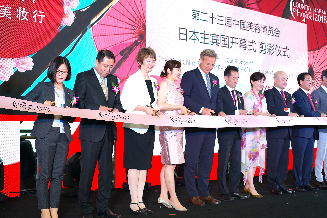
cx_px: 164
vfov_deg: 27.0
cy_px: 109
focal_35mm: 50
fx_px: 454
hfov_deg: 39.6
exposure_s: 1/60
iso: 200
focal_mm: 50
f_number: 4
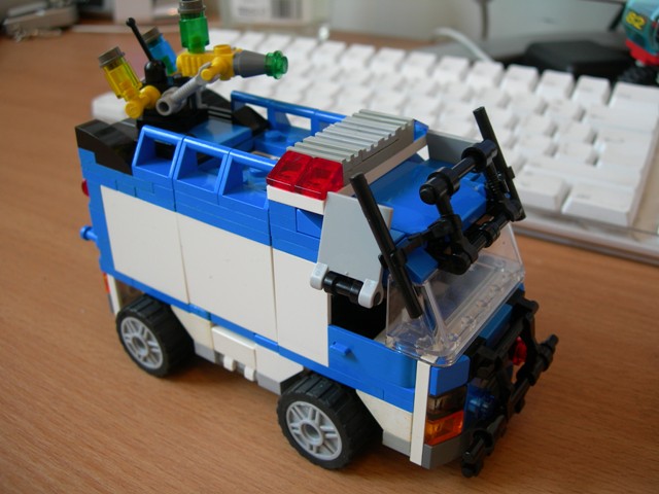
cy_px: 247
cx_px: 330
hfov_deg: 49.0
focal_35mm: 38
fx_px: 723
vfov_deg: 37.7
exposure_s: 1/12
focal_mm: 7.8
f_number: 2.8
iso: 50
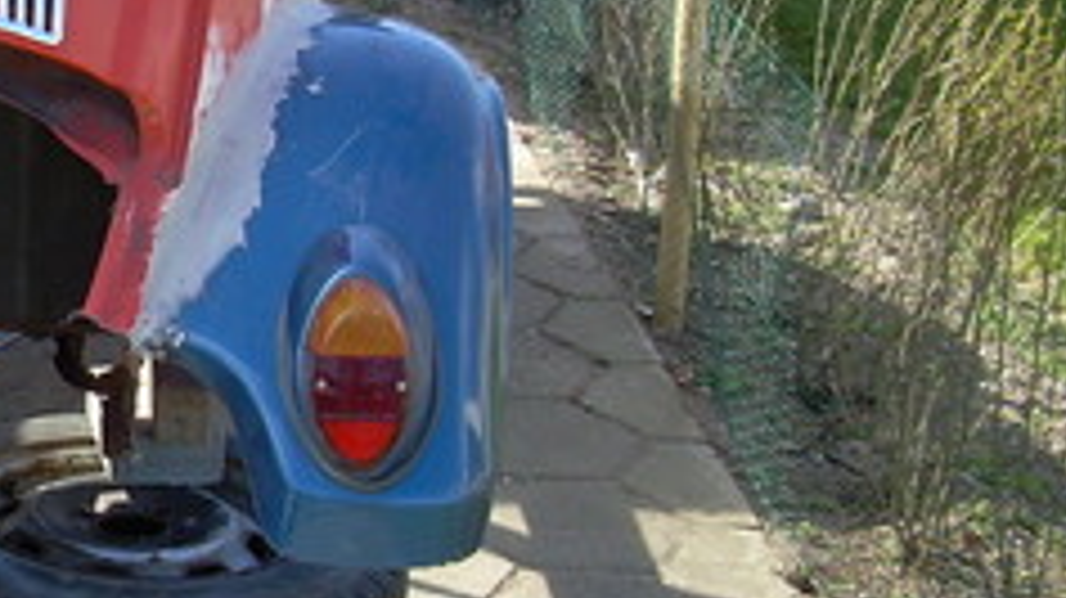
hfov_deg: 21.1
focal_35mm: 96
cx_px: -121
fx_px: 2712
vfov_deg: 12.6
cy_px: 270
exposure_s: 1/136
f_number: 4.6
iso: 50
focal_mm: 6.3
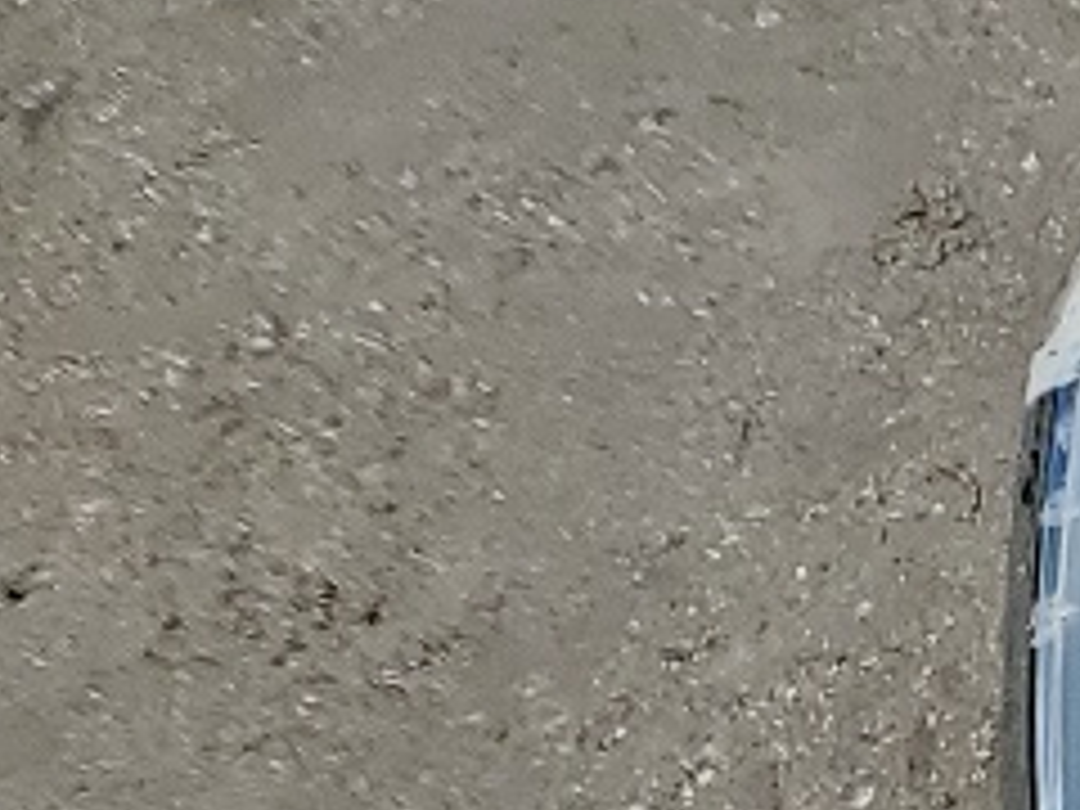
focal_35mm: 173
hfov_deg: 8.8
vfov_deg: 8.0
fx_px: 5398
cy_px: 1854
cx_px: 3514
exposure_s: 1/10000
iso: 50
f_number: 1.5
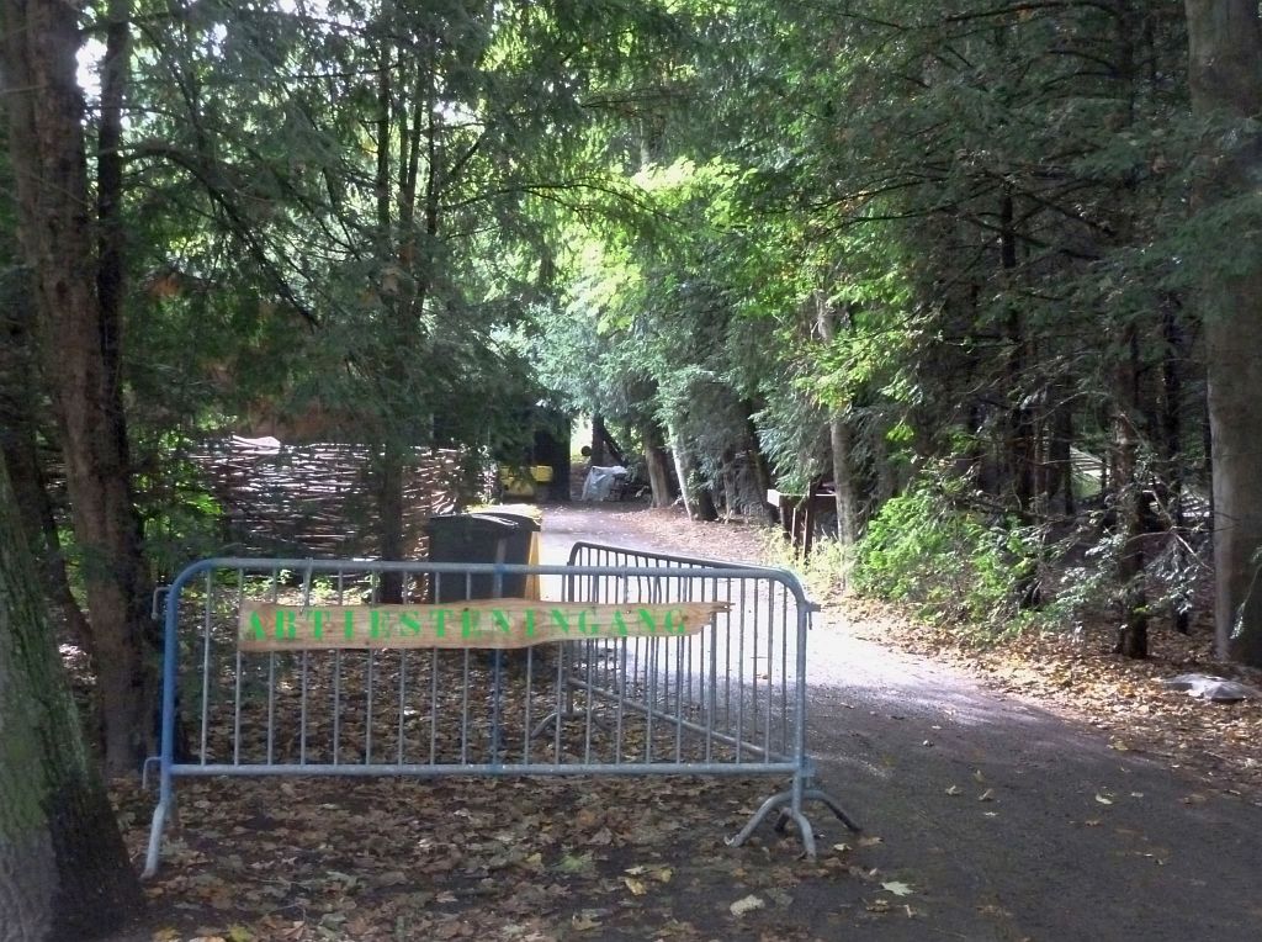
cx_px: 631
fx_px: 1346
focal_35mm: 37
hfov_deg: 50.2
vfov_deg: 38.5
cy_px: 471
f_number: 3.6
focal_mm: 6.1
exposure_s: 1/30
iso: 1000
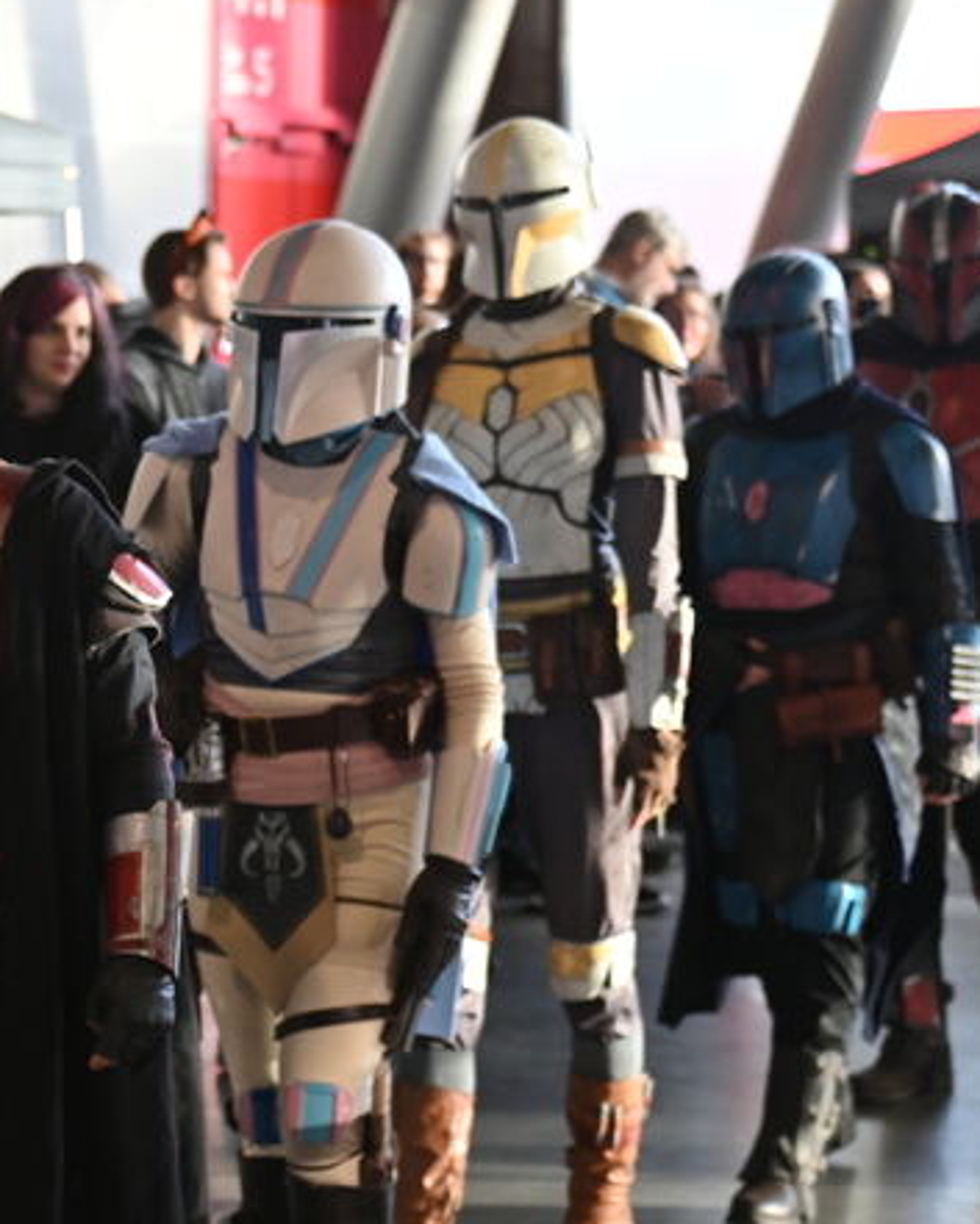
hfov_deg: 15.2
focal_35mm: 97
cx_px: -247
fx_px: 3516
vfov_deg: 19.8
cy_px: 629
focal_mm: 38
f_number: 2.8
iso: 800
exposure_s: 1/160
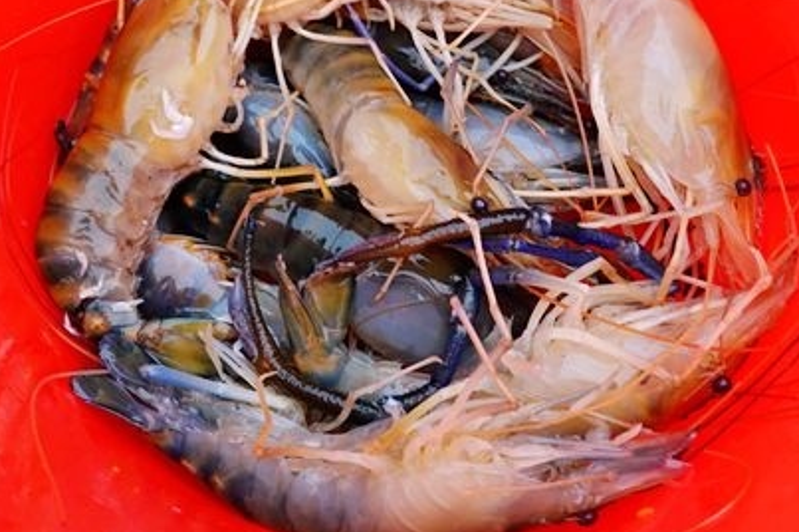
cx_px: 412
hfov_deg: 39.6
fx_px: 1109
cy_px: 150
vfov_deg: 26.7
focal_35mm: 50
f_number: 3.5
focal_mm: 11.52
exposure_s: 1/8
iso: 1000
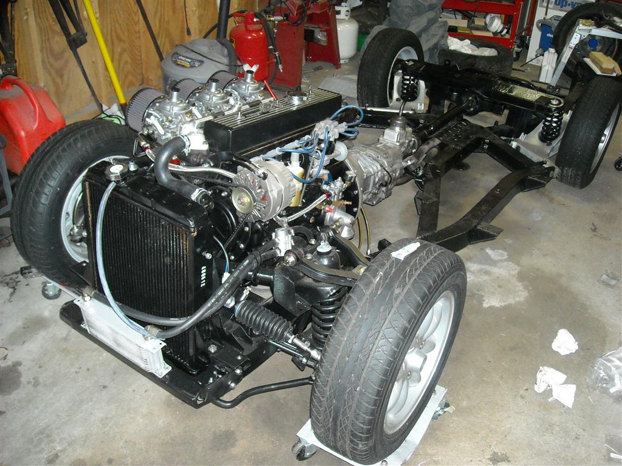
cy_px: 233
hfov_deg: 52.6
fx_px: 629
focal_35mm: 35
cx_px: 311
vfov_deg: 40.7
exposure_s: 1/60
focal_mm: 5.7
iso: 496
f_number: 2.8
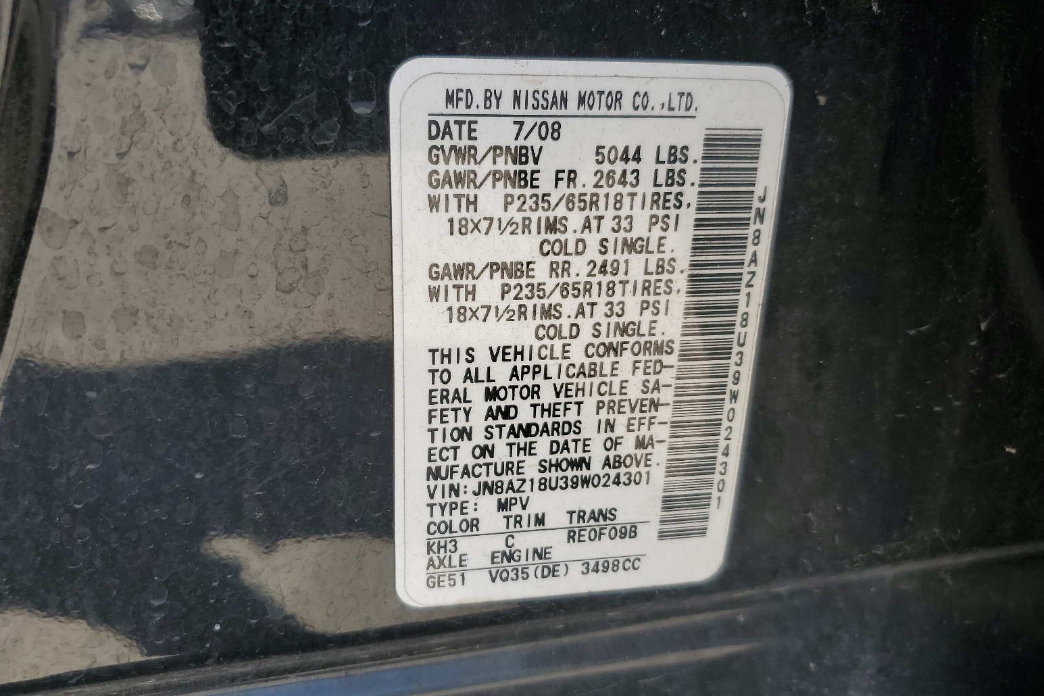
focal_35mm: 28
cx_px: 525
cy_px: 366
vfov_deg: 46.4
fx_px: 812
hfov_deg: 65.5
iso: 50
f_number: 1.5
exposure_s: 1/500
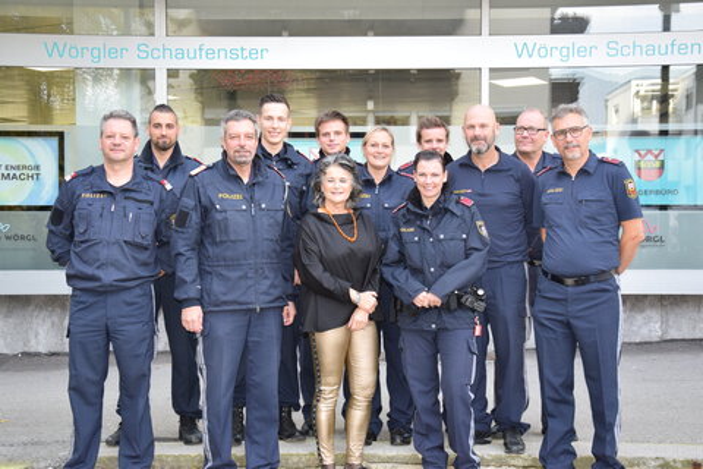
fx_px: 996
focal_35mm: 51
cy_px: 234
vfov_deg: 26.5
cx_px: 352
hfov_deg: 38.9
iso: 500
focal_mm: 34
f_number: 5.6
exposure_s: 1/125
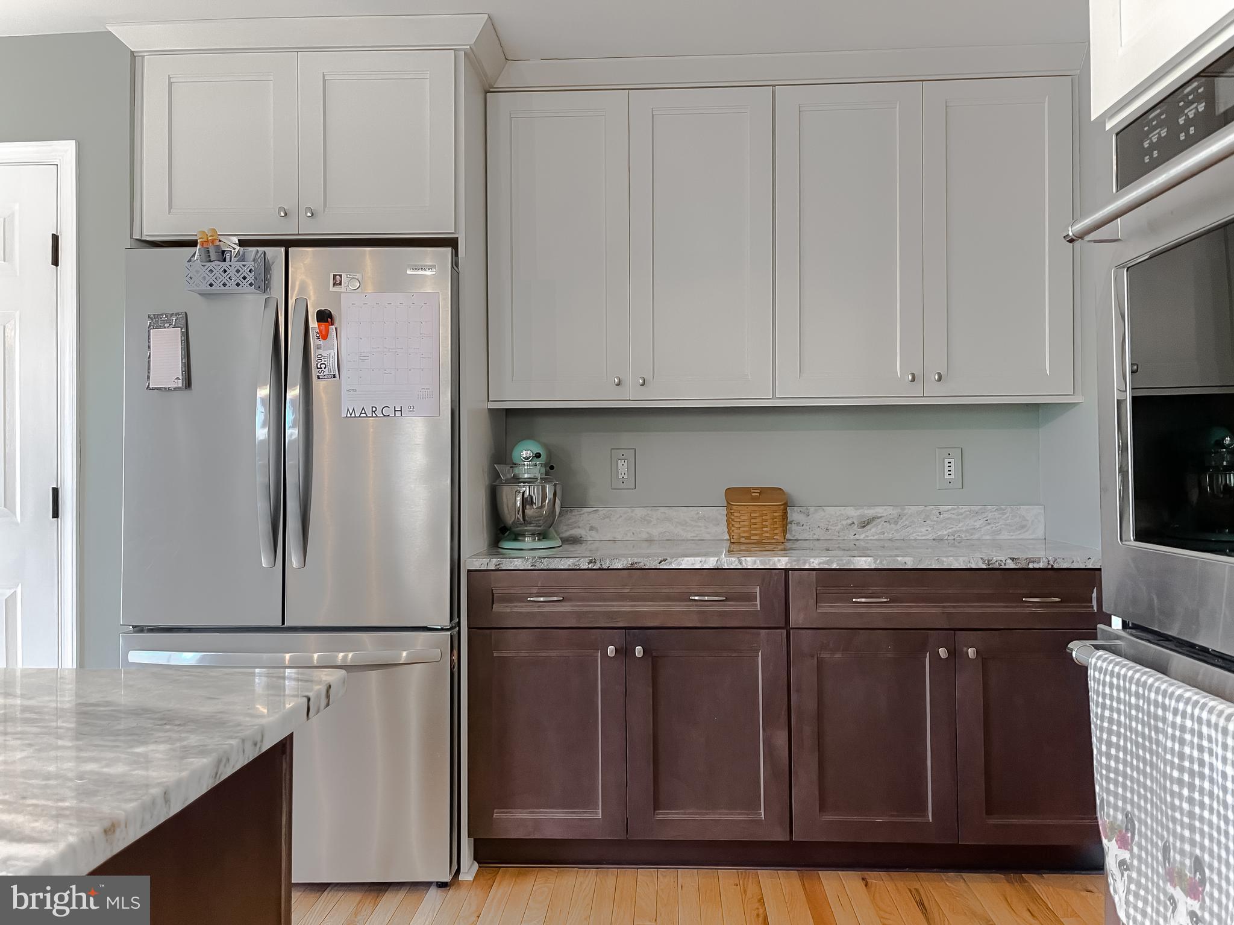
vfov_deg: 54.9
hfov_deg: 69.4
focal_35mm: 25
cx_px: 617
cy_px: 462
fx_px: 891
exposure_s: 1/60
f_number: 1.6
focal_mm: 5.1
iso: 125
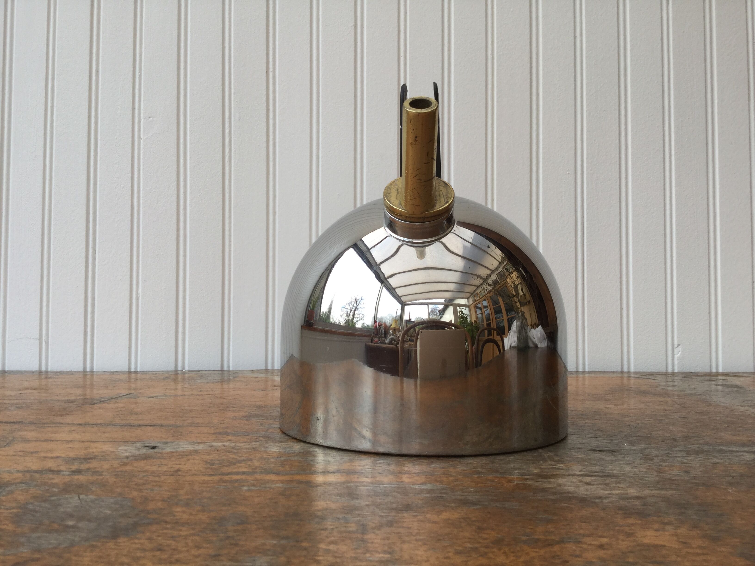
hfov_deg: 58.4
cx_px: 378
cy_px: 283
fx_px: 676
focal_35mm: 31
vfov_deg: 45.4
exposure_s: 1/50
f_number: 2.4
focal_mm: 3.3
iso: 25
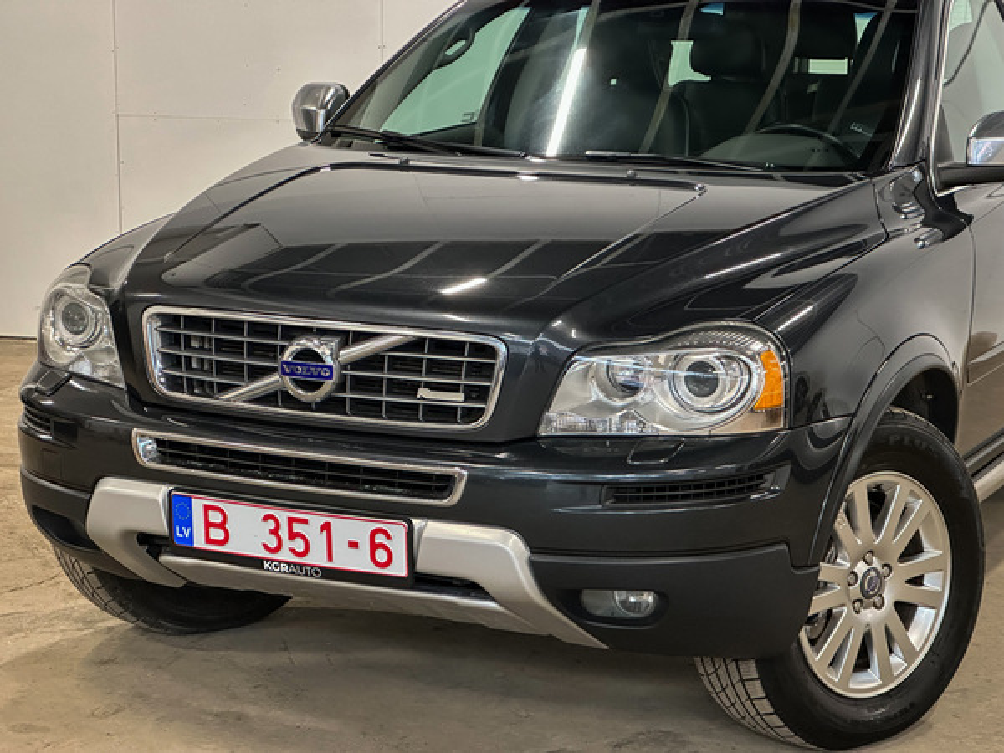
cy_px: 376
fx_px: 2233
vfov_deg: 19.1
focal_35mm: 77
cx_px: 502
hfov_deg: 25.3
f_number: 2.8
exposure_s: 1/50
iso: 640
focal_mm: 9
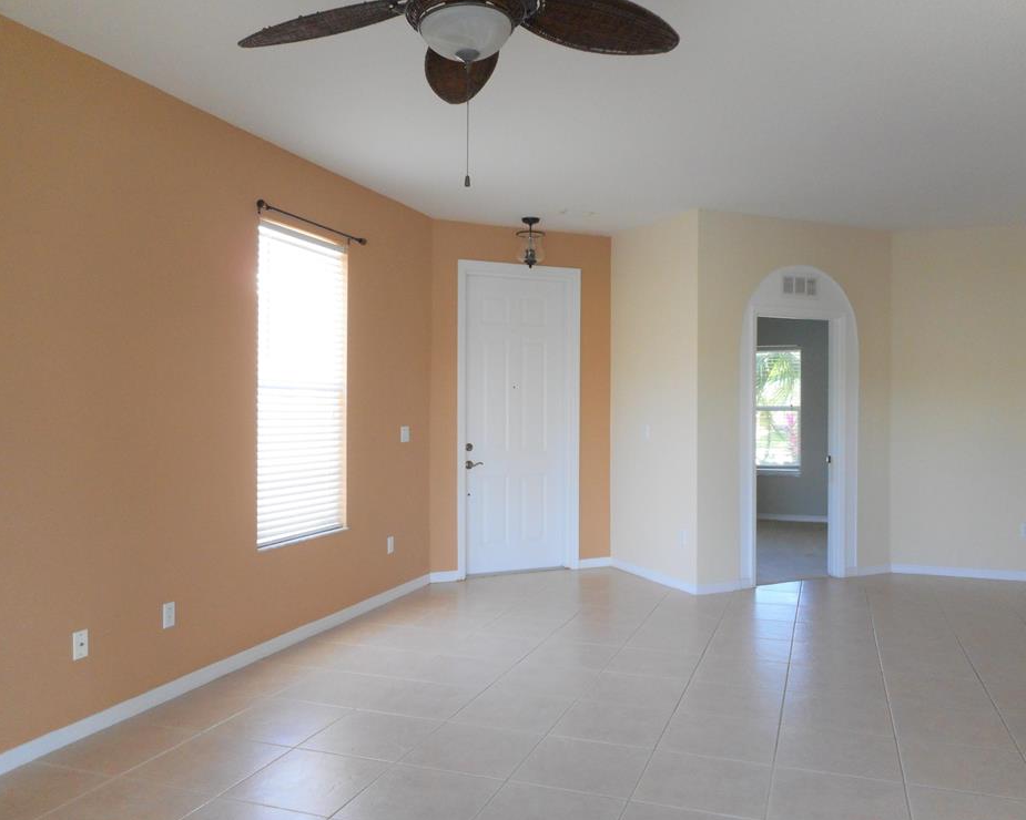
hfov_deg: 64.1
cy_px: 407
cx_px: 529
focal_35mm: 27
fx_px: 820
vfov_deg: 53.2
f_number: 3.7
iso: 220
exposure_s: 1/30
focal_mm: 4.5
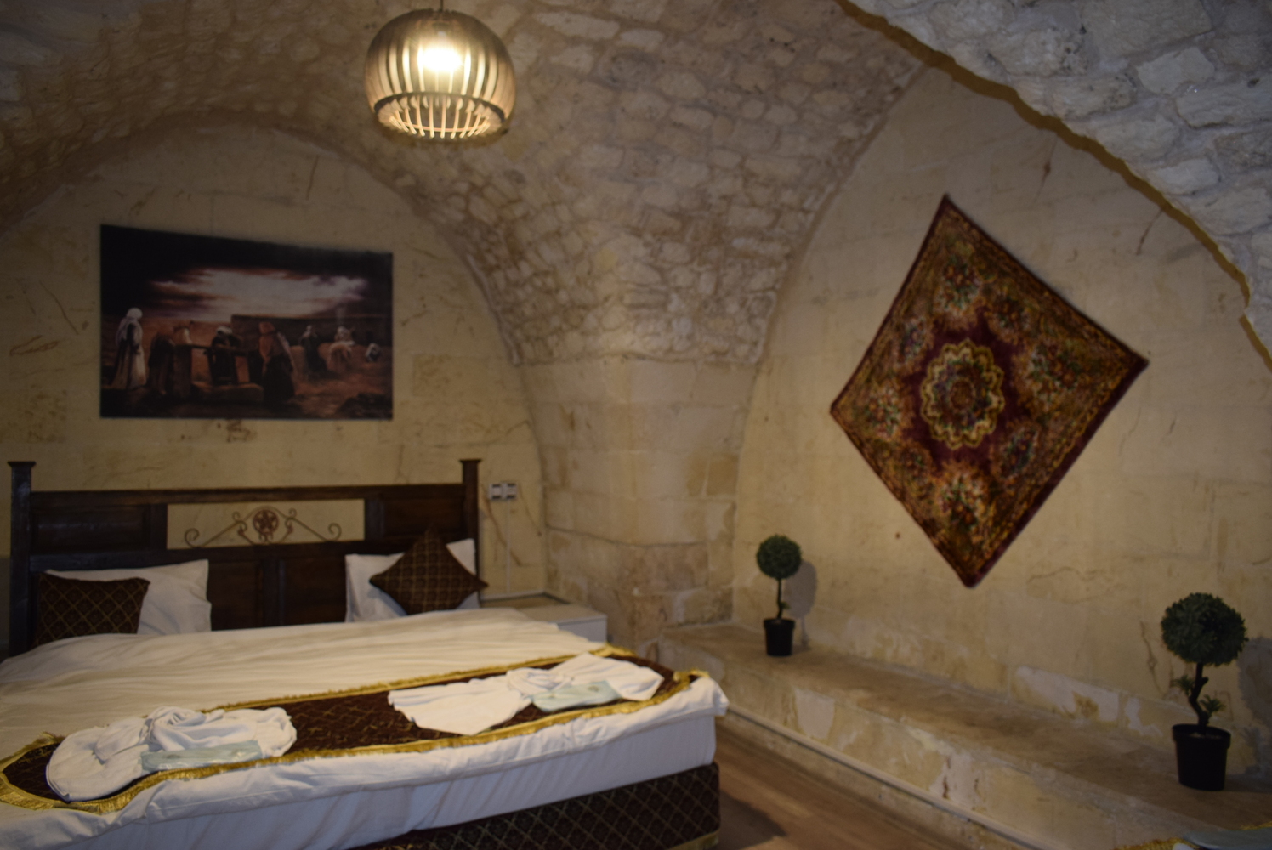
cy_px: 425
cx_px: 636
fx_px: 955
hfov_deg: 67.3
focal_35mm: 27
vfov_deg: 48.0
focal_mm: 18
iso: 800
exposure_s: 1/80
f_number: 4.5
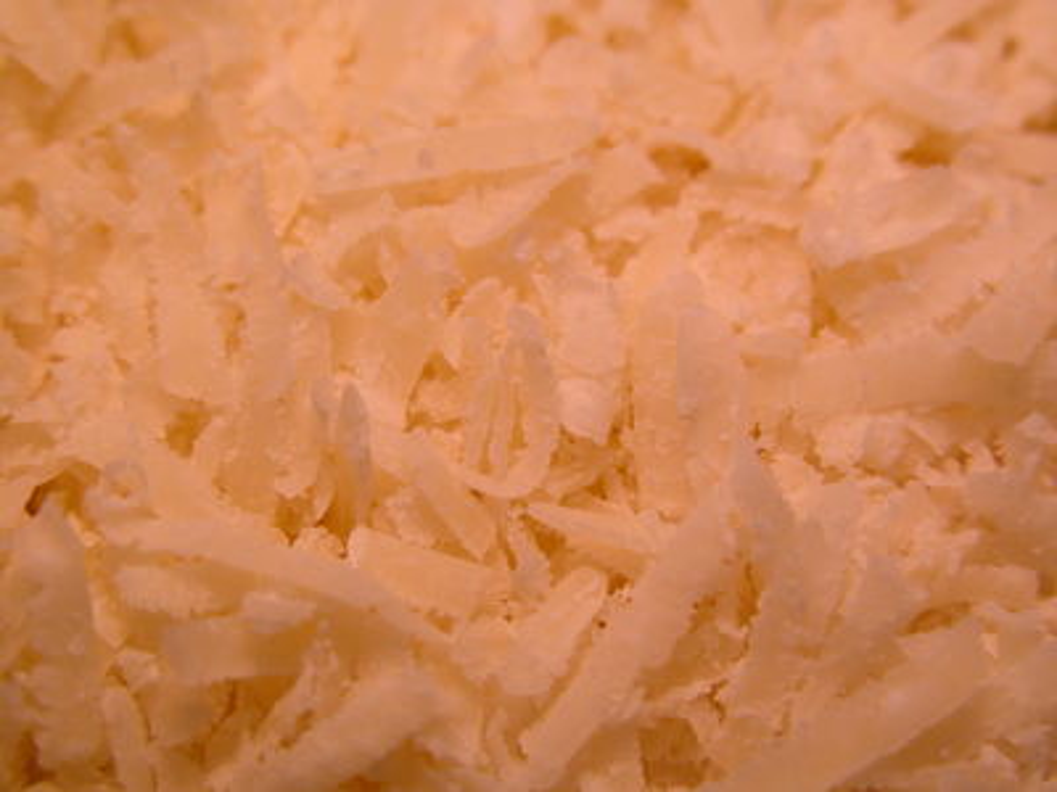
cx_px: 528
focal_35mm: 100
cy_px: 396
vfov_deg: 14.8
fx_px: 3054
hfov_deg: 19.6
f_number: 5.1
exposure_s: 1/343
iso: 100
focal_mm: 25.4
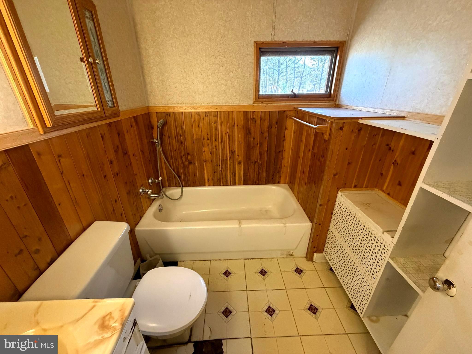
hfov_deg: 102.1
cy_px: 177
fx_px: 191
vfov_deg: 85.7
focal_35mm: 14
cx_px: 236
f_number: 2.2
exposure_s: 1/60
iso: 640
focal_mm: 2.22
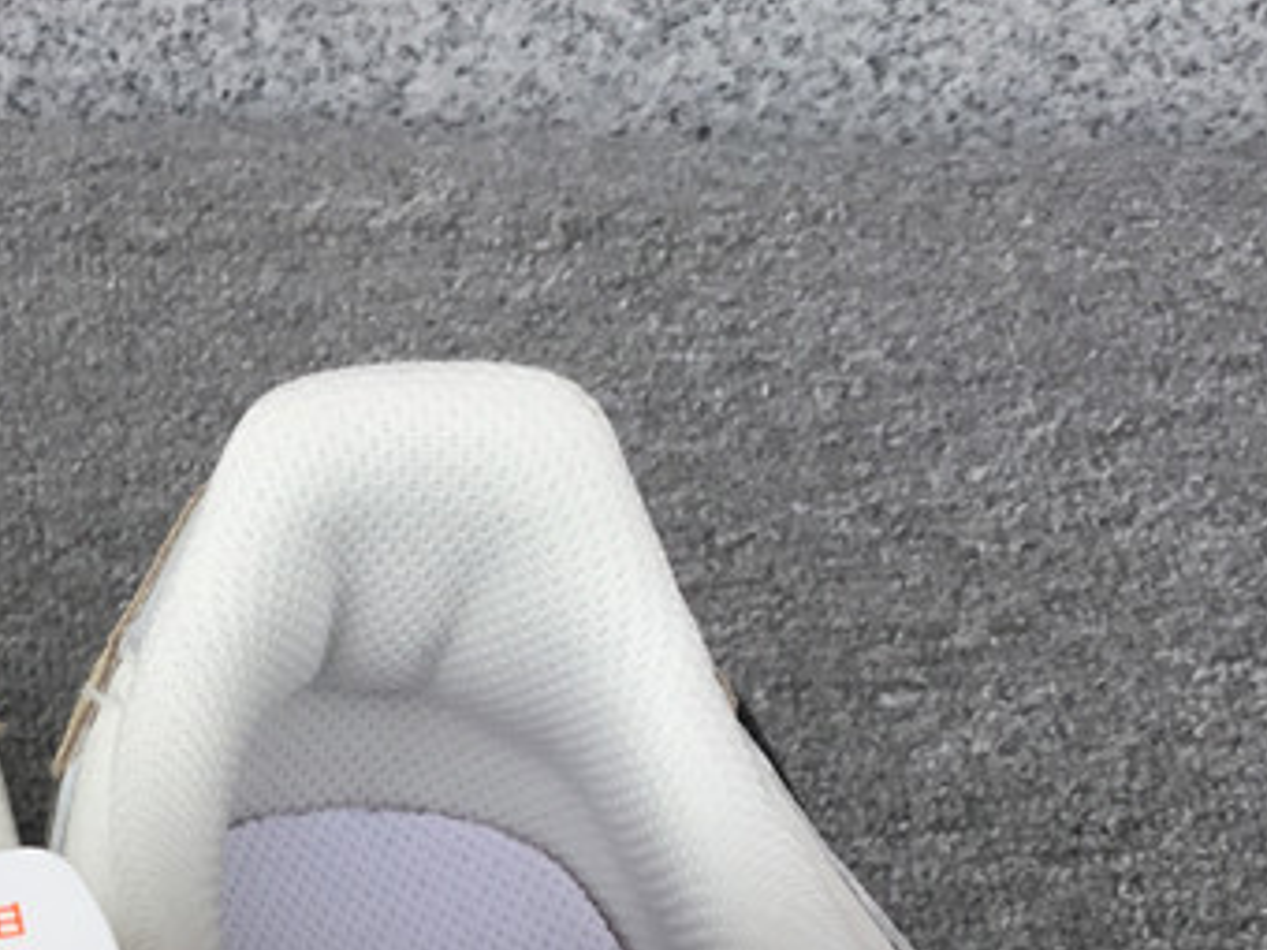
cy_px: 1175
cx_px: 108
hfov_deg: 23.2
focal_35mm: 82
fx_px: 3001
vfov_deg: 17.1
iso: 25
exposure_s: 1/178
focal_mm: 3.3
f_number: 2.4
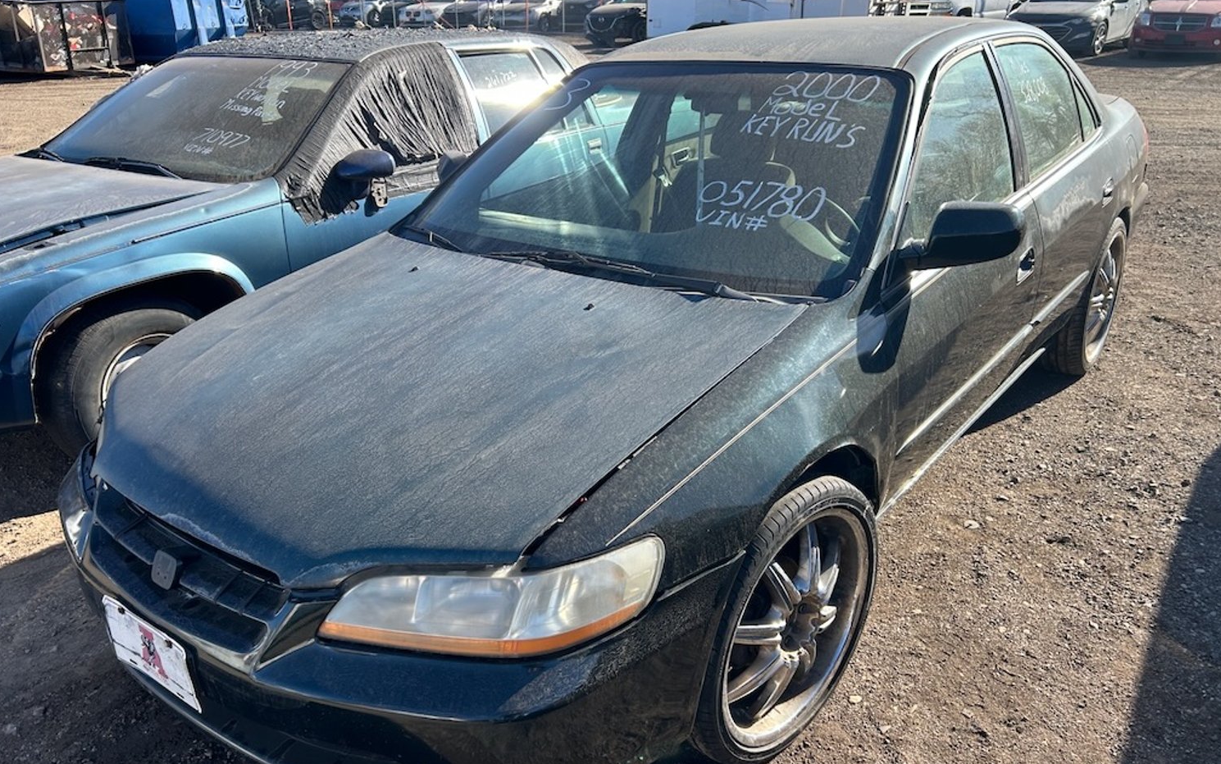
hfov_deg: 66.5
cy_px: 432
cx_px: 605
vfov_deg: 44.5
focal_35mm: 28
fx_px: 932
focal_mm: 5.7
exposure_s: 1/1488
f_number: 1.5
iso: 50
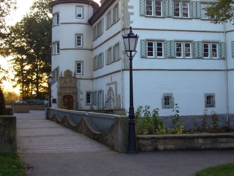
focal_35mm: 57
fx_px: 386
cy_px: 65
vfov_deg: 25.6
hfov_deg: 33.6
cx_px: 150
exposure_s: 1/80
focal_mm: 6.8
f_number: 2.8
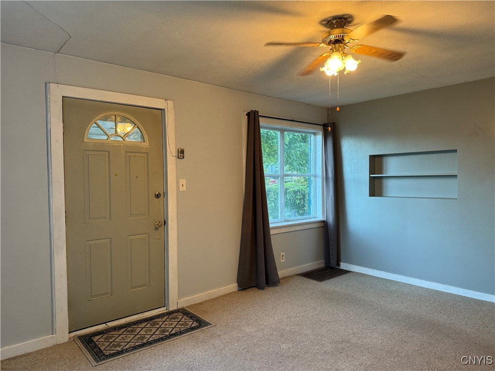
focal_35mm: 24
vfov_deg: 56.8
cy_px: 186
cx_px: 248
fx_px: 343
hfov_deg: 71.6
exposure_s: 1/60
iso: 200
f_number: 1.78
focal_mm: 6.76
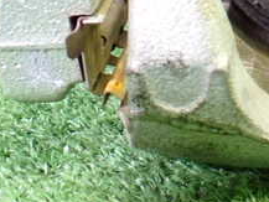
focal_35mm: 83
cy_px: -50
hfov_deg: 21.8
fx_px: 645
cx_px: 324
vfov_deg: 16.9
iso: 800
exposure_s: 1/60
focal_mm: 5.4
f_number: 2.3
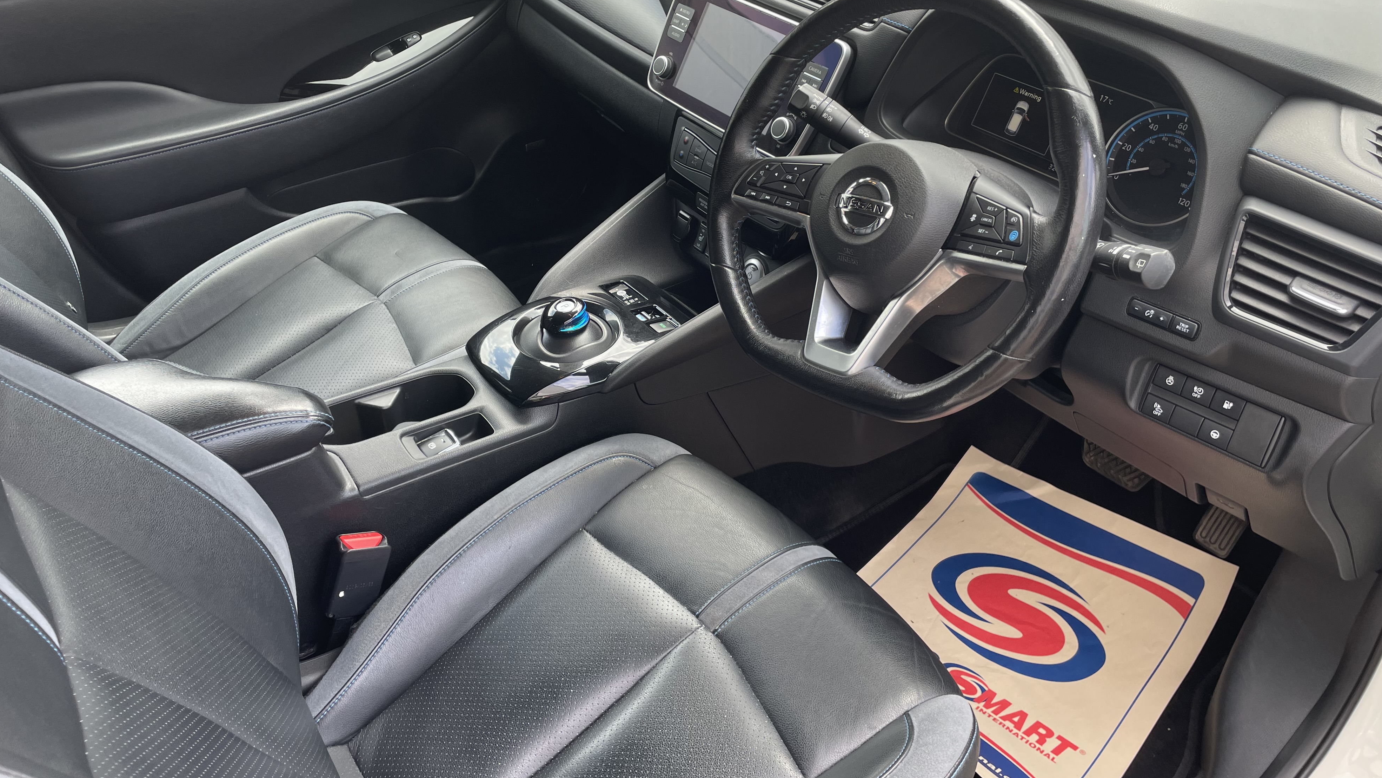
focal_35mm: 29
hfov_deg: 66.1
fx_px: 1063
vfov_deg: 40.0
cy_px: 307
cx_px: 677
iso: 32
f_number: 1.6
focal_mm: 4.2
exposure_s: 1/151
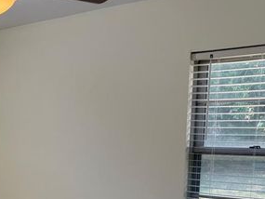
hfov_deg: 35.1
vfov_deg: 27.8
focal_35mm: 50
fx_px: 383
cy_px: 188
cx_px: 9
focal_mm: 6.76
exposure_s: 1/433
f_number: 1.78
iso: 100
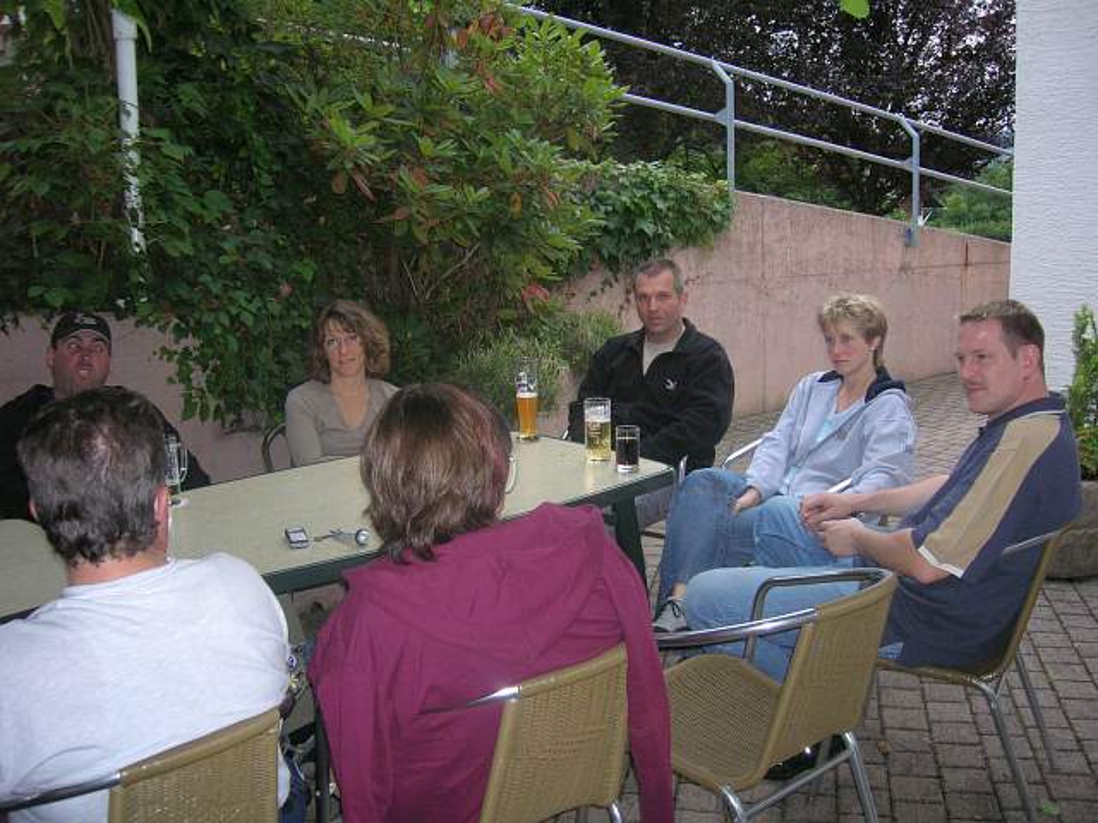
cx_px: 549
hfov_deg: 52.6
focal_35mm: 35
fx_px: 1110
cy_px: 412
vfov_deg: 40.7
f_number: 2.9
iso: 98
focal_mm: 5.8
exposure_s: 1/60.1
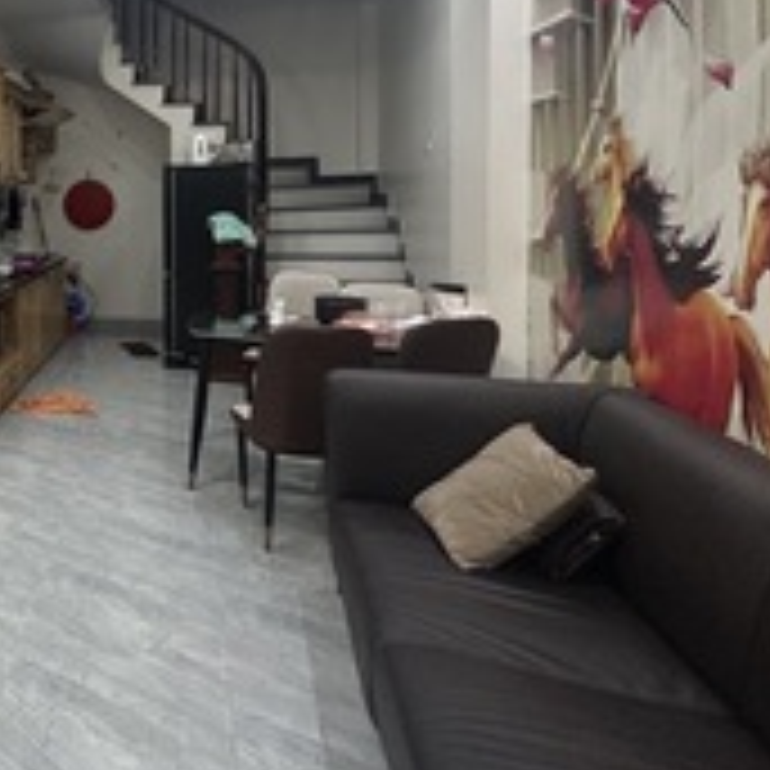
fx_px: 730
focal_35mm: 29
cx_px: -117
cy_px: 212
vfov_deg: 53.6
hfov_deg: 41.4
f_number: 2.2
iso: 250
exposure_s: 1/50
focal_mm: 2.22
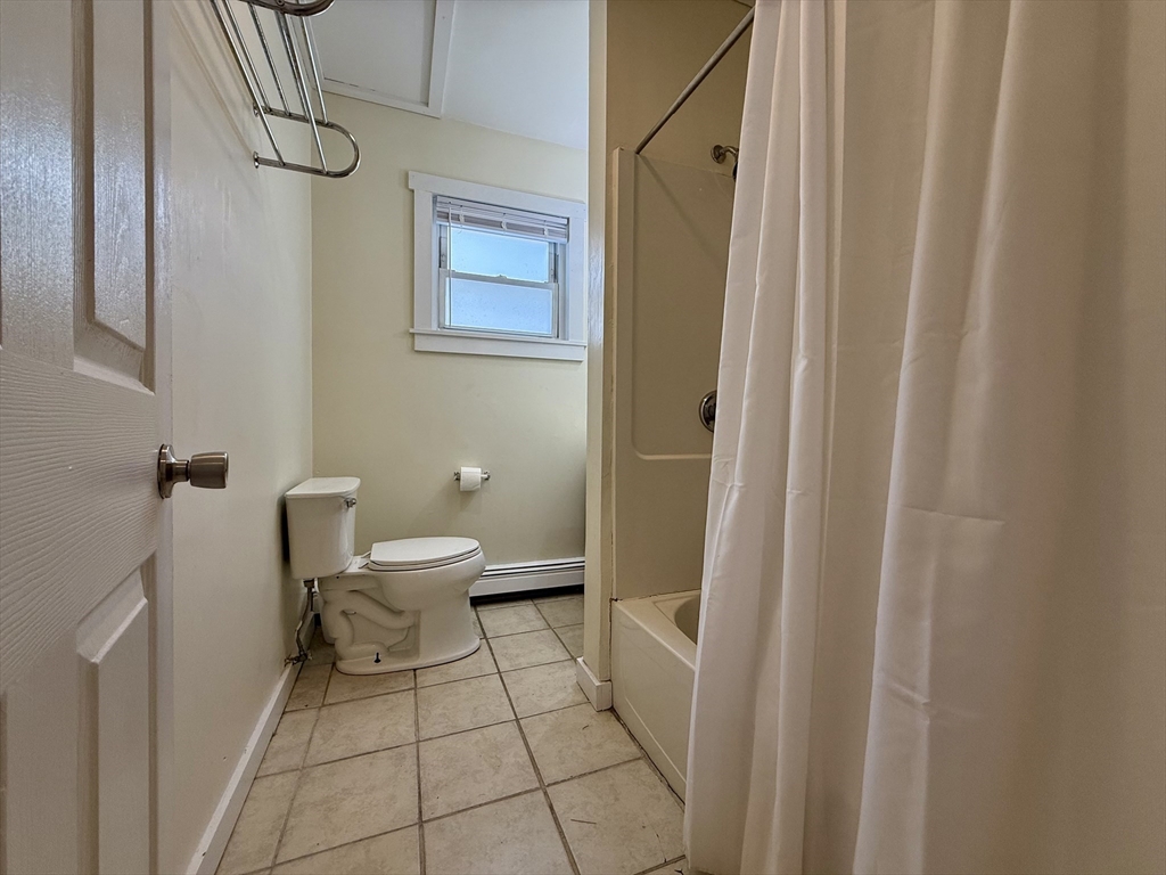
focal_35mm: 14
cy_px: 438
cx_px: 583
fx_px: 472
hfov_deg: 102.1
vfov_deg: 85.7
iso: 160
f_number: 2.2
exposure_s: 1/120
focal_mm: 2.22
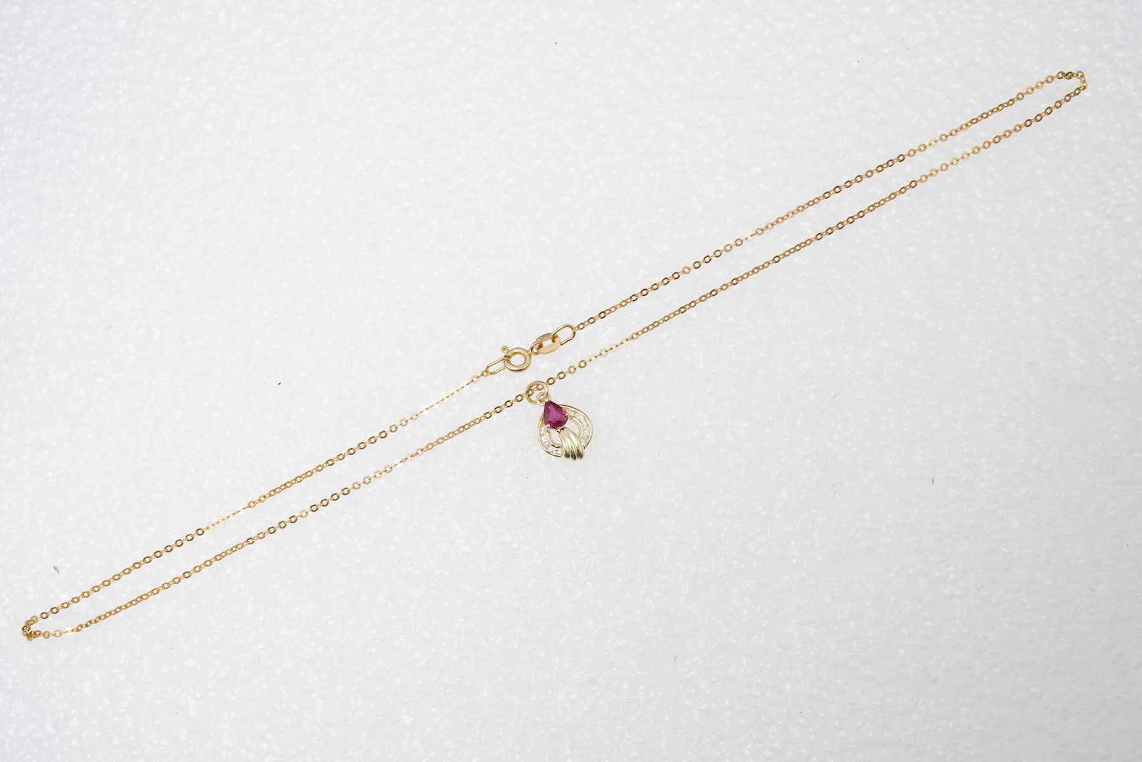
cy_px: 381
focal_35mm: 45
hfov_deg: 43.6
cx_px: 571
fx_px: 1428
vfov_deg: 29.9
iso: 640
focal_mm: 30
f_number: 22
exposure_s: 1/125
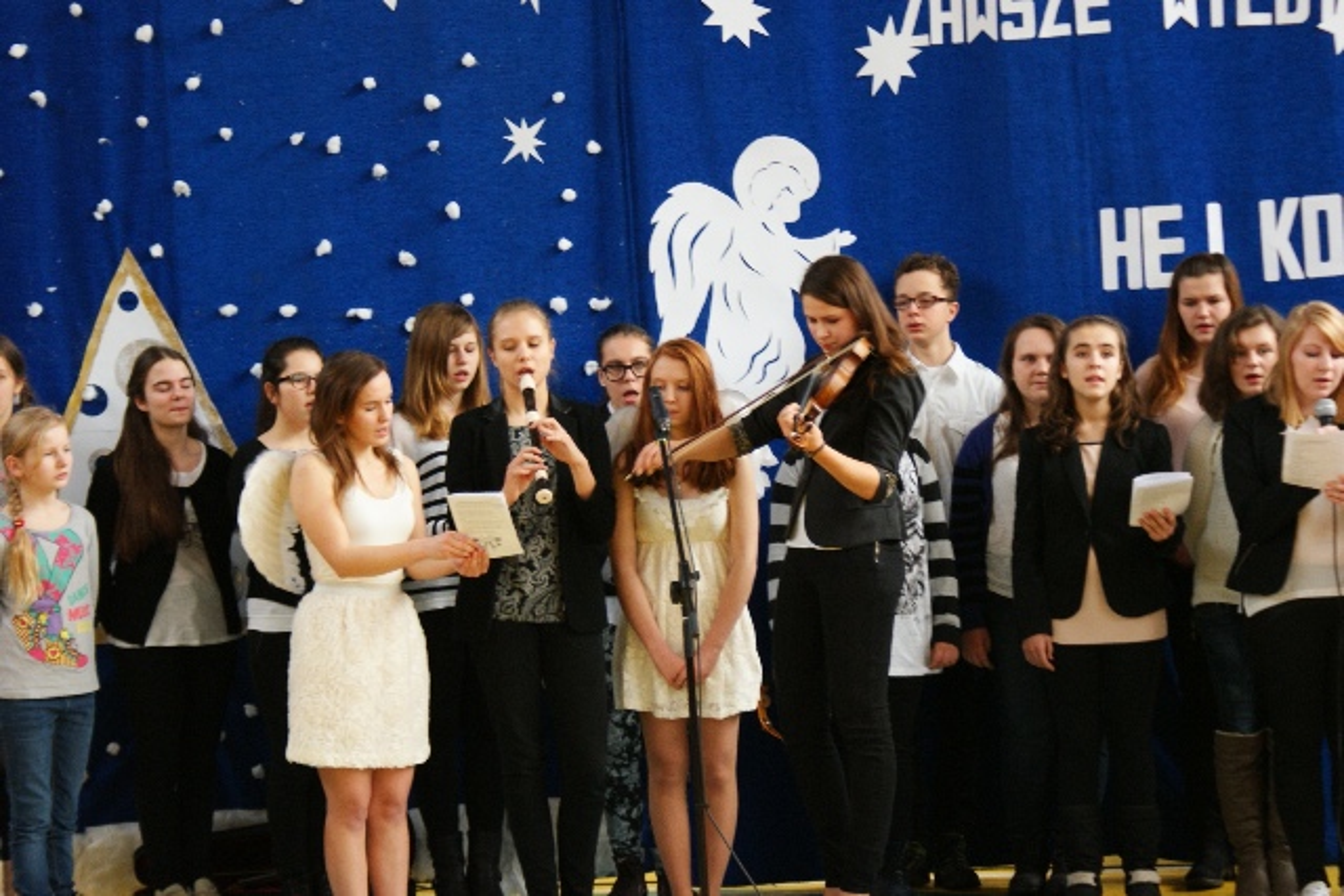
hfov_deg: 19.5
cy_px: 448
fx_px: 3921
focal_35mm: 105
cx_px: 672
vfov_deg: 13.0
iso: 400
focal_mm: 70
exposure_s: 1/30
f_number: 5.6
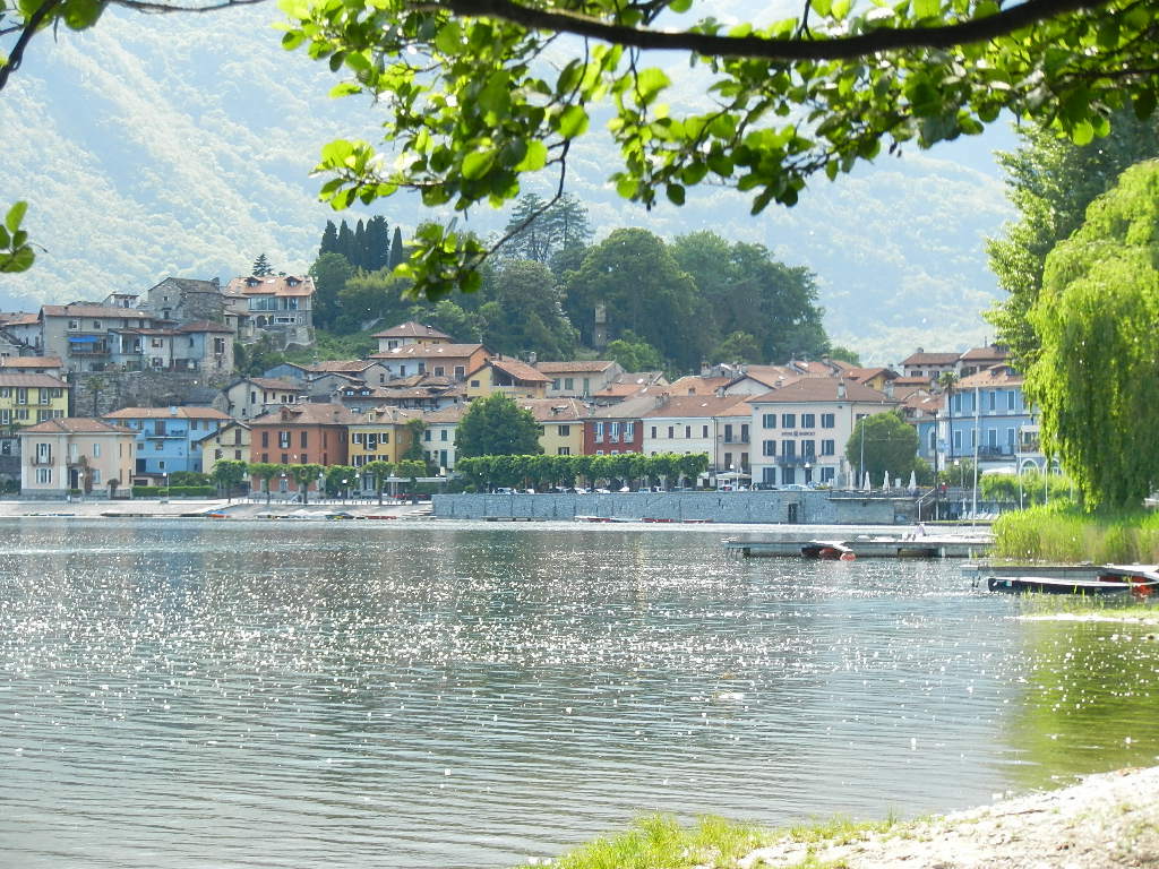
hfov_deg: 16.0
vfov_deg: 12.0
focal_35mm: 123
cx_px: 580
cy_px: 434
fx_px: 4118
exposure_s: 1/200
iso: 160
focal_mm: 22.2
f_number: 5.1
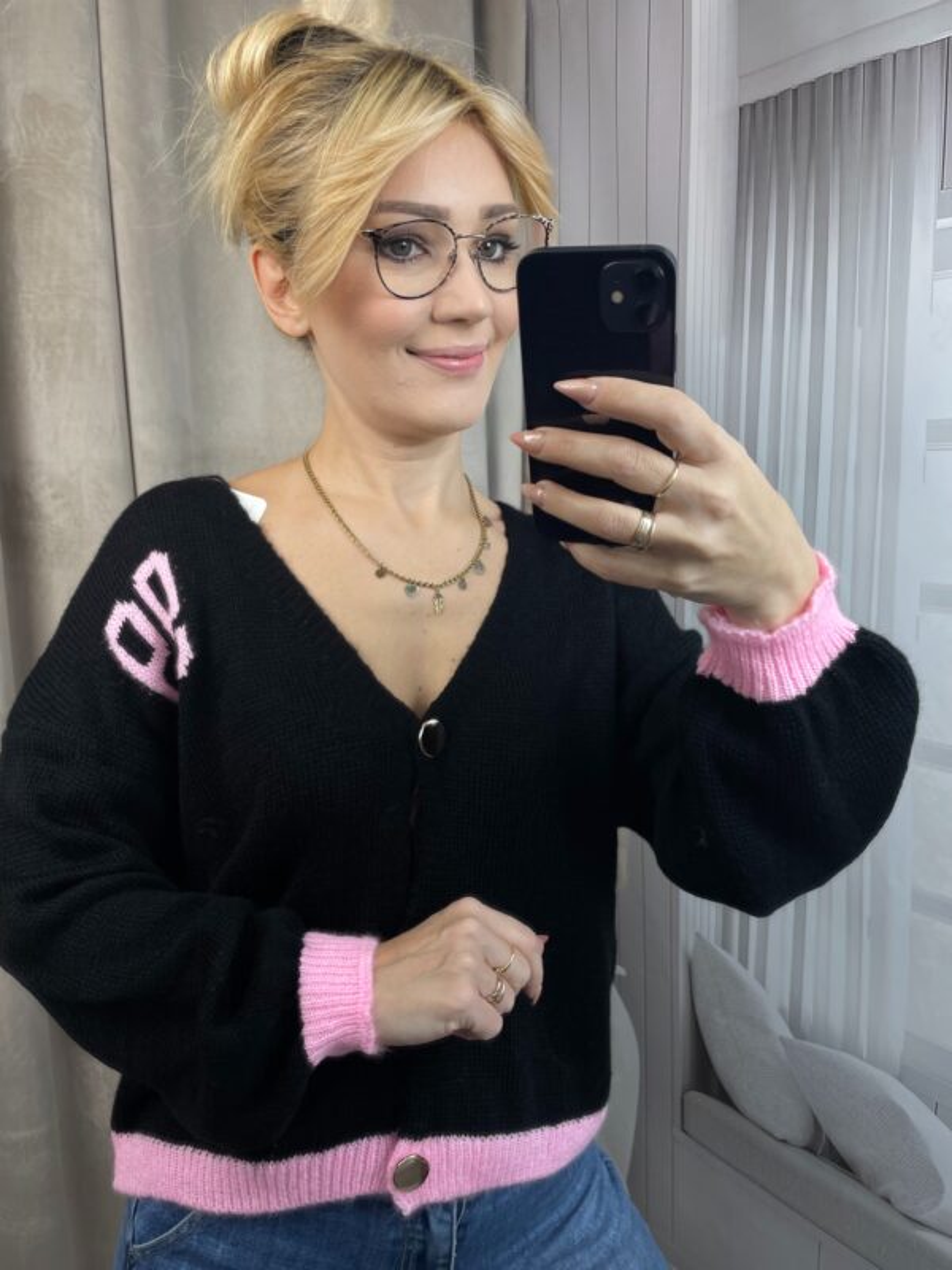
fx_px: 953
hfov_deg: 53.1
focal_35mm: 26
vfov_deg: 67.3
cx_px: 476
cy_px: 635
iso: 32
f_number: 1.6
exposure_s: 1/111
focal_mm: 4.2
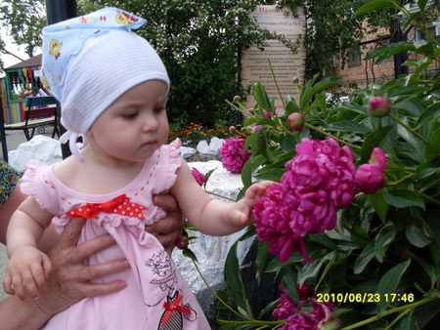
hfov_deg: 49.0
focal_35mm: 38
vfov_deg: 37.8
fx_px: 483
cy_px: 165
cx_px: 220
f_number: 2.8
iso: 80
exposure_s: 1/500
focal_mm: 6.3
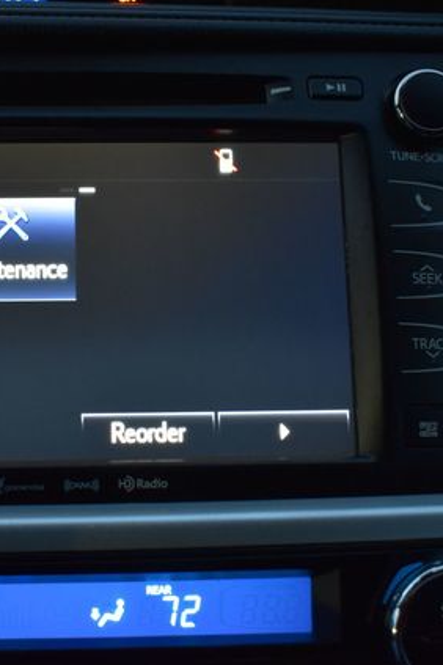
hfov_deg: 22.8
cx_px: 119
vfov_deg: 33.9
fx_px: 1089
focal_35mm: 59
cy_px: 332
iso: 1600
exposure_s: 1/15
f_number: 4.5
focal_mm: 26
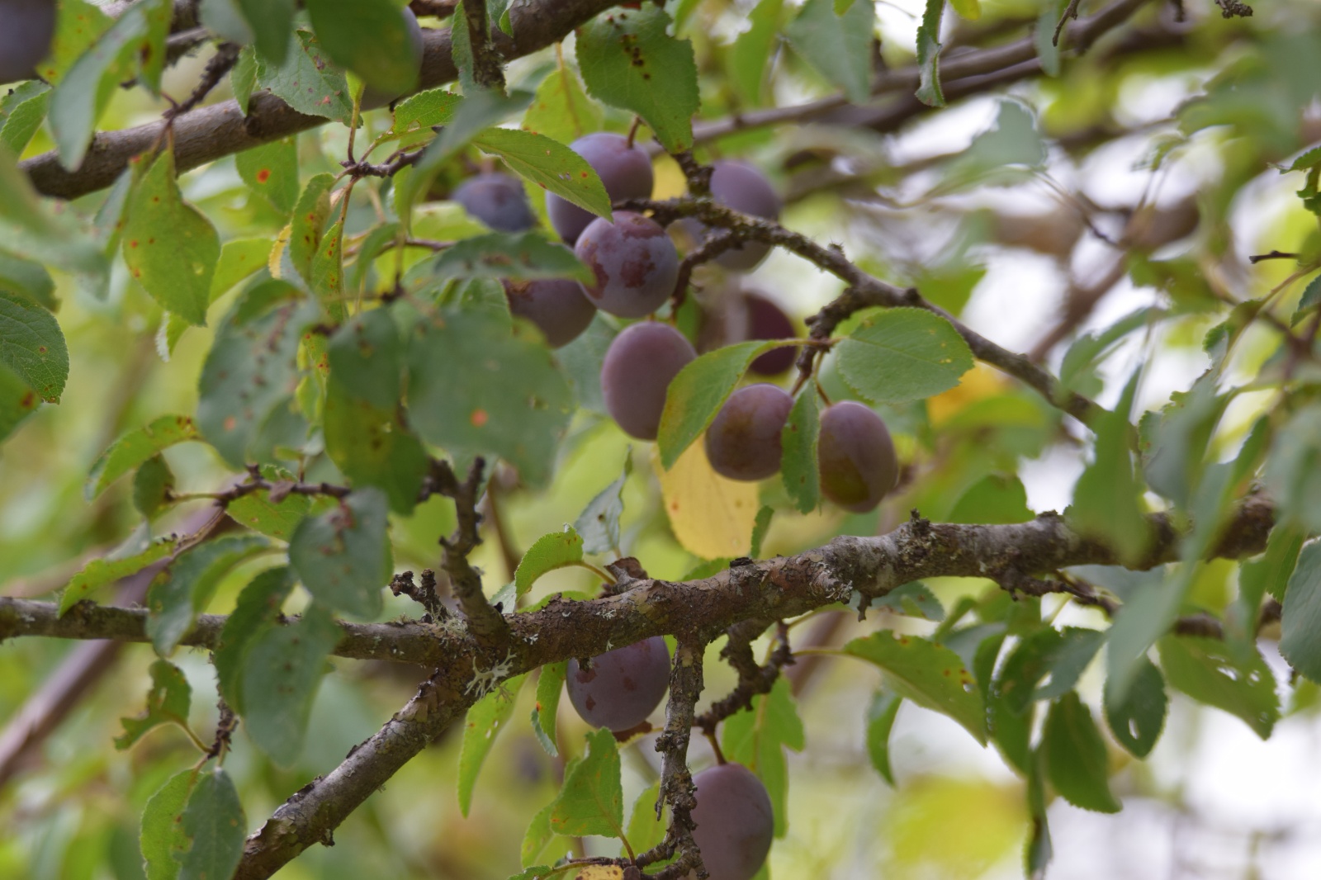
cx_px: 660
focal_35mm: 570
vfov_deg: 2.4
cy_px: 440
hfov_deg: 3.6
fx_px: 20910
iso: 250
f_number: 6
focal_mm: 380
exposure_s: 1/125
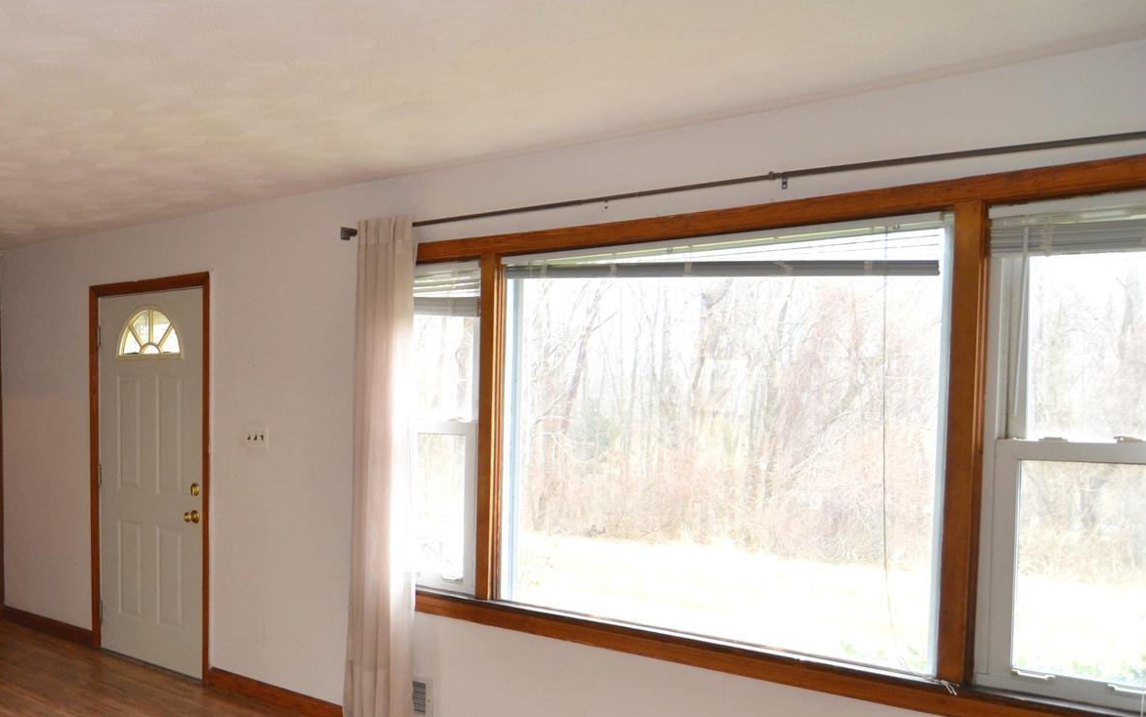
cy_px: 441
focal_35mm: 32
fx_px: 1000
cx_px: 200
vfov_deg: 39.2
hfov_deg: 54.7
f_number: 4
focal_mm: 12
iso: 640
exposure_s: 1/60
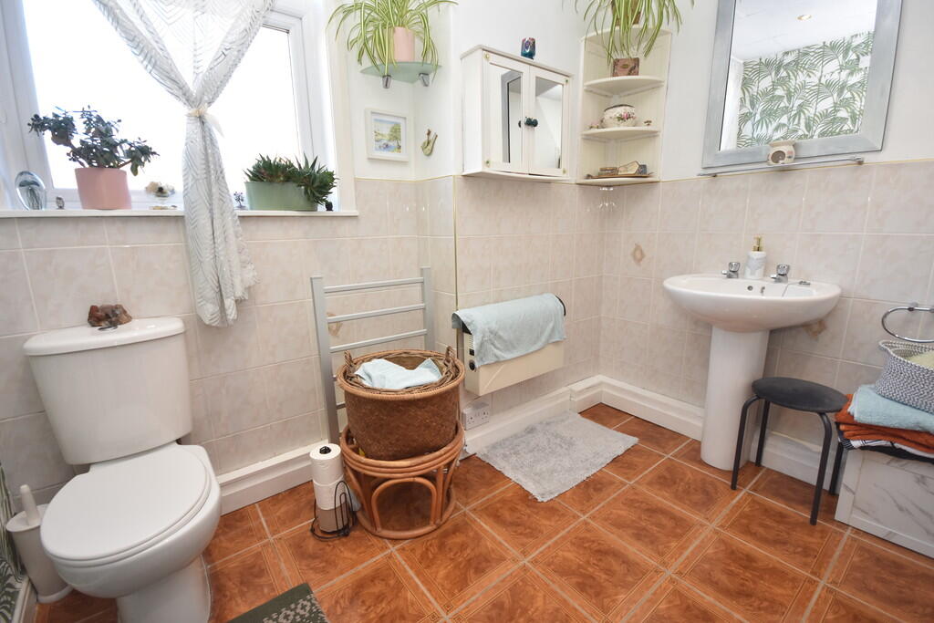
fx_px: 389
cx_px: 467
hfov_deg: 100.4
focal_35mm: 15
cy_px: 312
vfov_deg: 77.3
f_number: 4
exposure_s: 1/60
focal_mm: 10
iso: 360
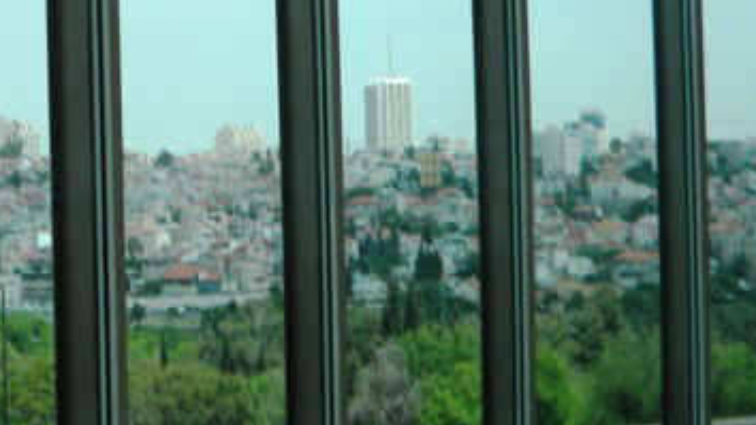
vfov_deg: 17.5
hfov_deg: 28.6
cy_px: 196
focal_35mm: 69
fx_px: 1383
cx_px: -6
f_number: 3.5
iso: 80
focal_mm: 5
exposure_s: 1/772
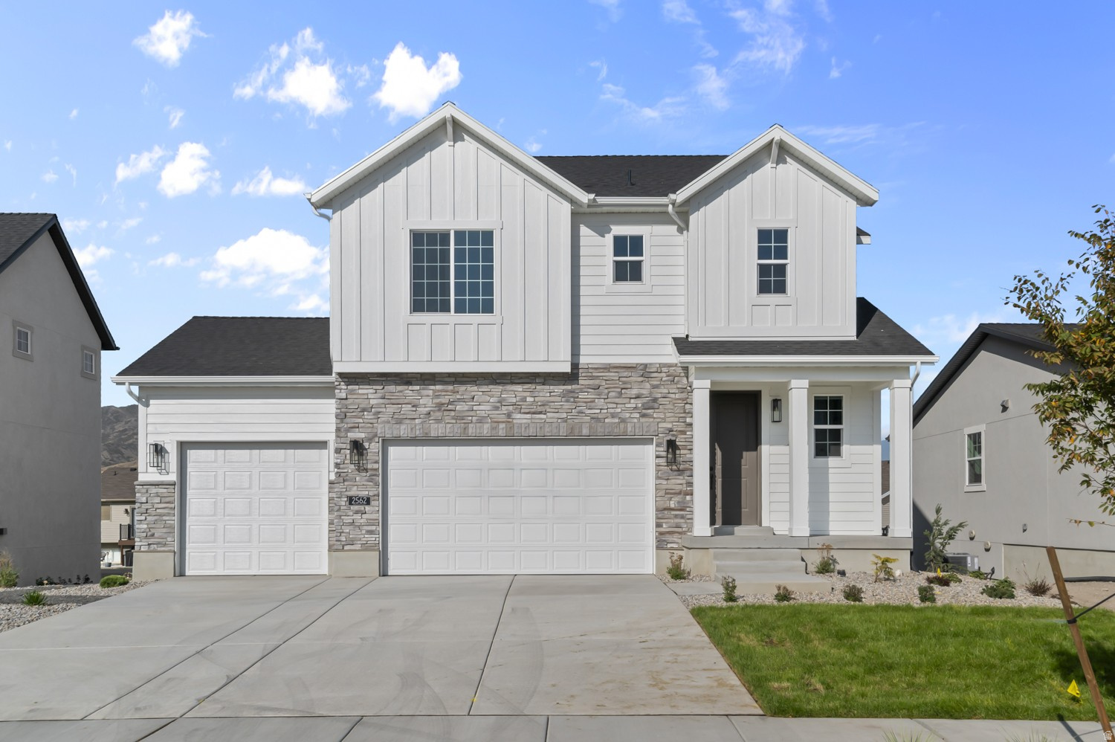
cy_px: 371
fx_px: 929
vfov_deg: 43.6
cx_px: 558
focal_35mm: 30
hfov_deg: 62.0
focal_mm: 30
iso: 320
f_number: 8
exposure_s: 1/2000
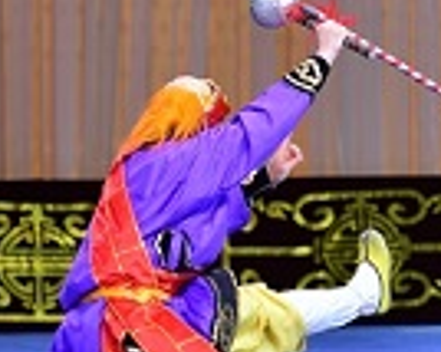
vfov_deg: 4.3
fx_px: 4734
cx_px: 563
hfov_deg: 5.3
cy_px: 33
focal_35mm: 363
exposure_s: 1/400
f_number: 2.8
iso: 400
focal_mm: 130
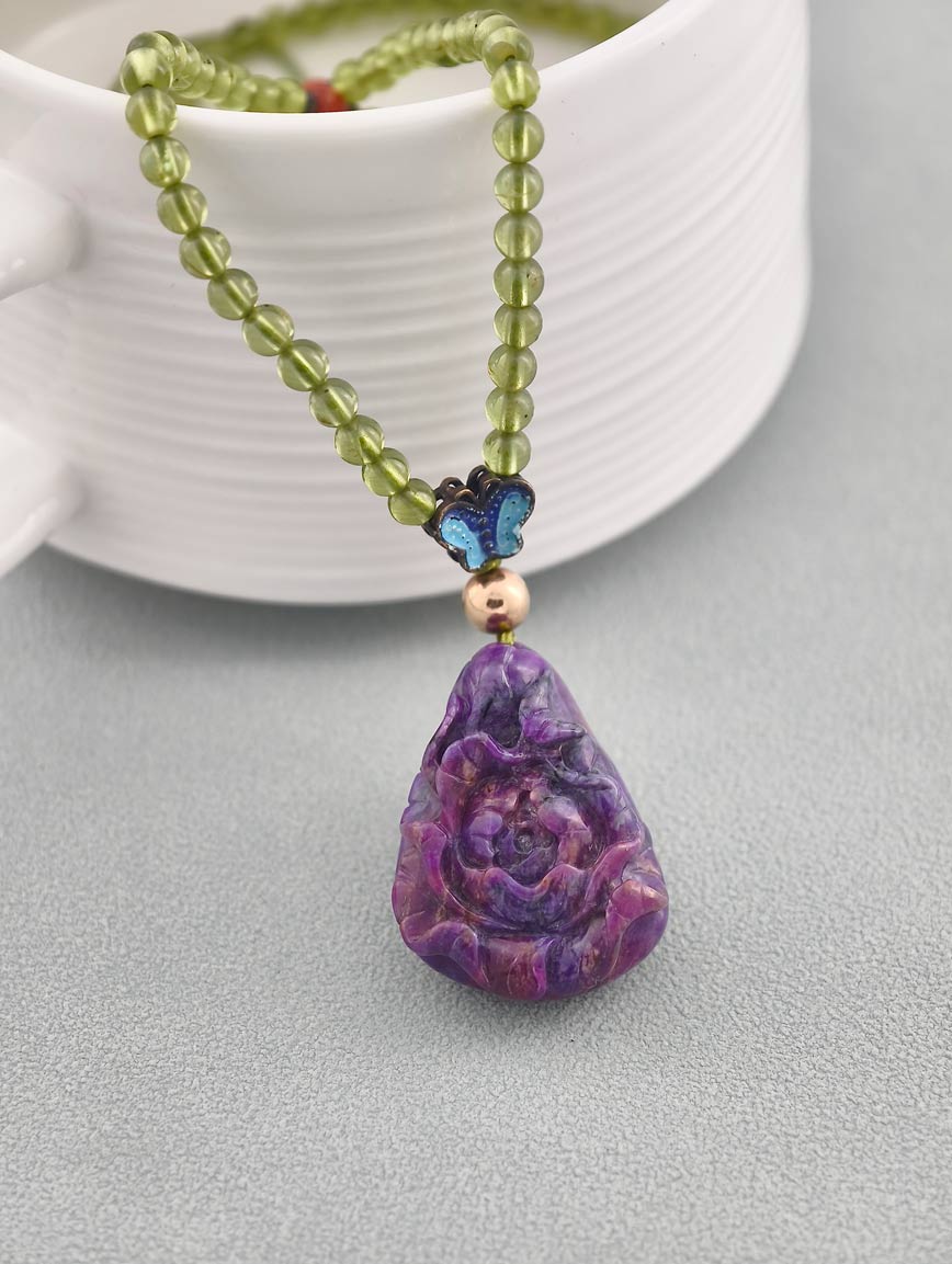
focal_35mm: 85
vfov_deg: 23.0
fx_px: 3109
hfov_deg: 17.4
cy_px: 632
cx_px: 476
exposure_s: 1/160
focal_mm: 22.48
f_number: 2.67
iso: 125
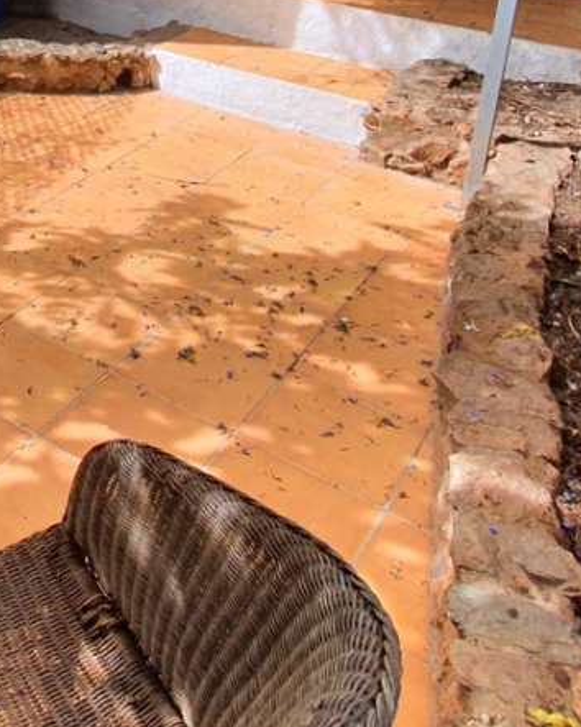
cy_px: -4
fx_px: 925
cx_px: -92
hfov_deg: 30.4
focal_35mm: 43
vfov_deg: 38.1
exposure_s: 1/364
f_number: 2.2
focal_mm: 1.8
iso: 50
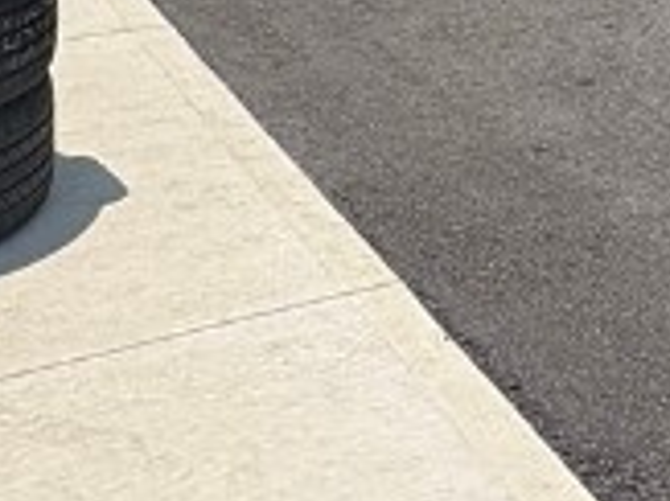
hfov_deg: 21.9
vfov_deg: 14.4
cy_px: -444
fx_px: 1702
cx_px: 555
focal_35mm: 88
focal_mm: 2.22
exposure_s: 1/2674
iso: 50
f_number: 2.2
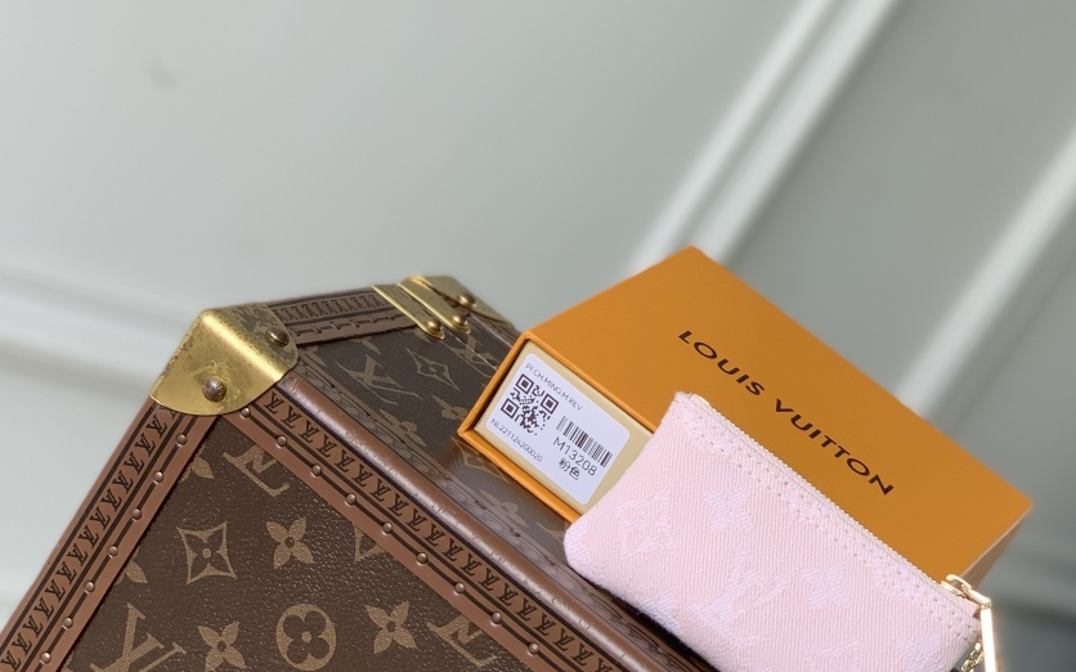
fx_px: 2785
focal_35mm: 95
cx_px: 665
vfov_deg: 13.8
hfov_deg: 21.8
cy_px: 355
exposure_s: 1/122
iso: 20
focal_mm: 6
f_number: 2.4
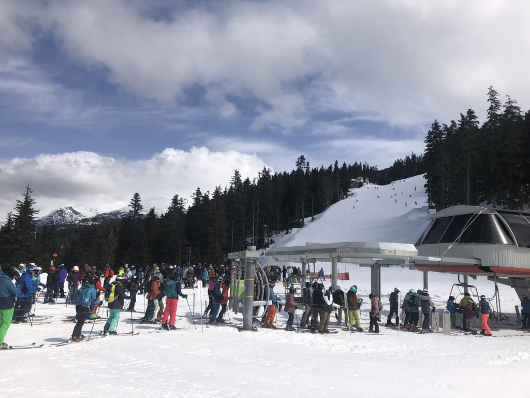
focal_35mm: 28
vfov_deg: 49.7
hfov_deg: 63.4
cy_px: 199
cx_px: 265
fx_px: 429
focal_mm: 3.99
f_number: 1.8
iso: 20
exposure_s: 1/6024
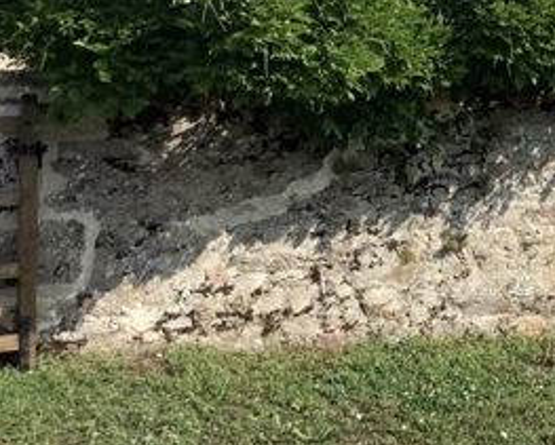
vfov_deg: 18.5
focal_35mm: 81
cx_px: 624
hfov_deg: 22.1
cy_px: -2
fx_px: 1332
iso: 25
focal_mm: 3.3
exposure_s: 1/1631
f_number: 2.4
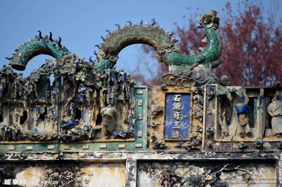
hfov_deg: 6.9
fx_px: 2345
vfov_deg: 4.6
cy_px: 94
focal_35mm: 300
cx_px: 141
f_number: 7.1
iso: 200
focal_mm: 200
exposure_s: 1/800
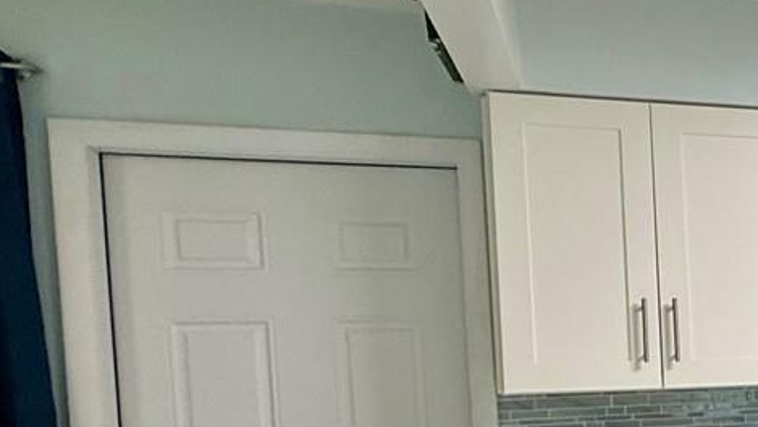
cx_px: 1057
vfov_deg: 22.4
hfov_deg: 29.4
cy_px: 406
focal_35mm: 52
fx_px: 1045
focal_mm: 2.22
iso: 160
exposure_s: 1/120
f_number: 2.2
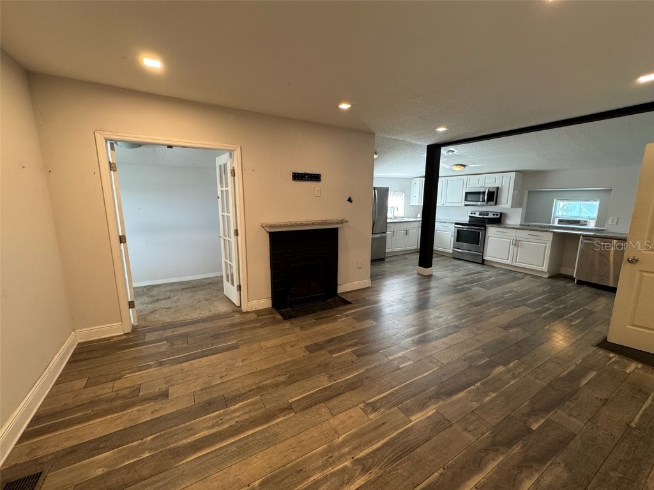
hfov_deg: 102.1
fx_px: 265
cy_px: 245
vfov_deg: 85.7
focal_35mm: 14
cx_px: 327
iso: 250
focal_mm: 2.22
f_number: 2.2
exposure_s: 1/60
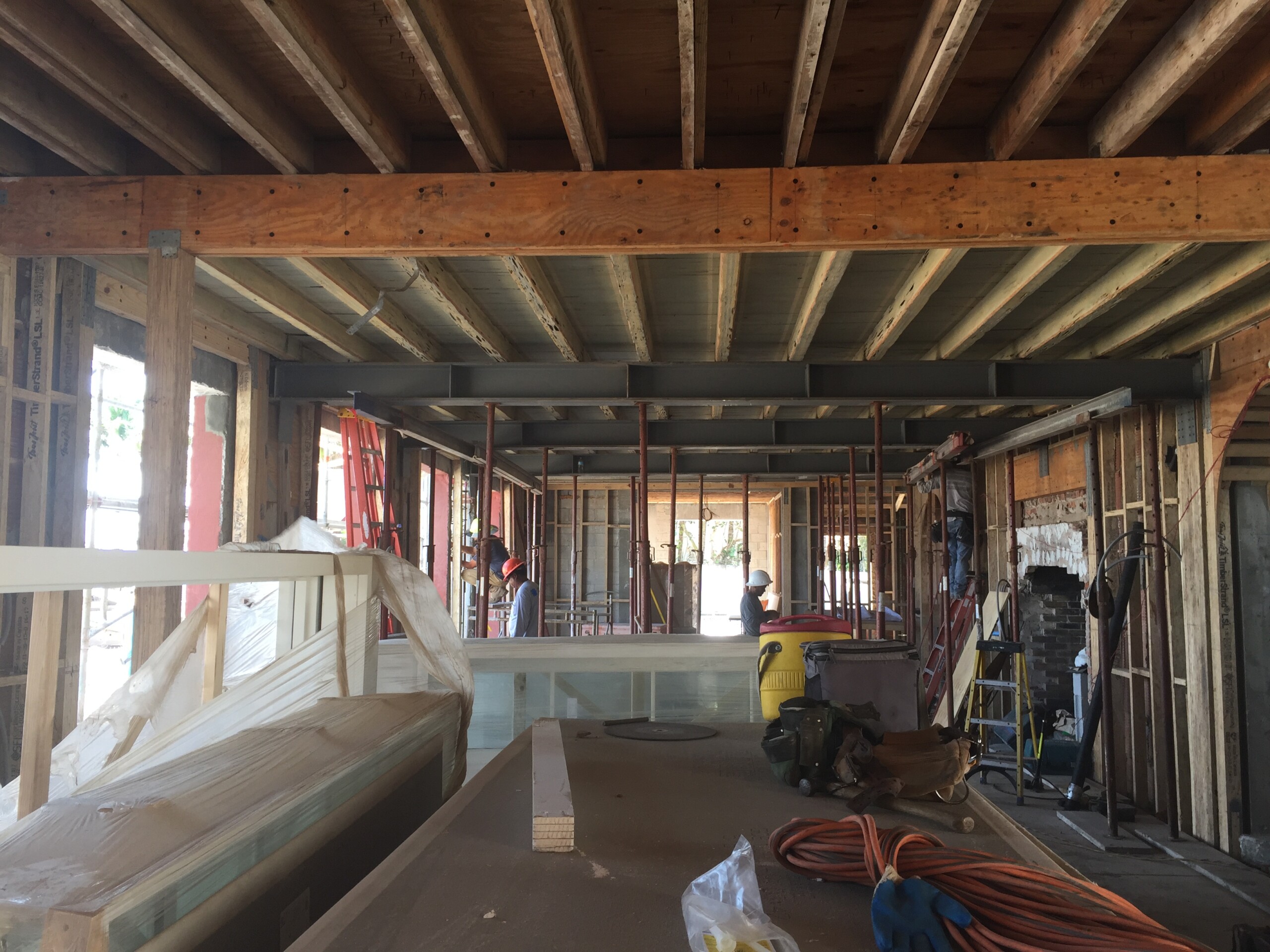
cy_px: 476
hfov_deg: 61.7
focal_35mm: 29
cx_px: 635
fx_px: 1064
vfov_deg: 48.2
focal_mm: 4.15
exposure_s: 1/40
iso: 32
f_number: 2.2
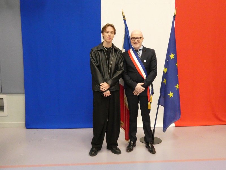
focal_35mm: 35
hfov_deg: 52.6
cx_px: 113
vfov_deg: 40.7
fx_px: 229
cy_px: 85
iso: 1250
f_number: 3.4
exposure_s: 1/80
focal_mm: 6.2
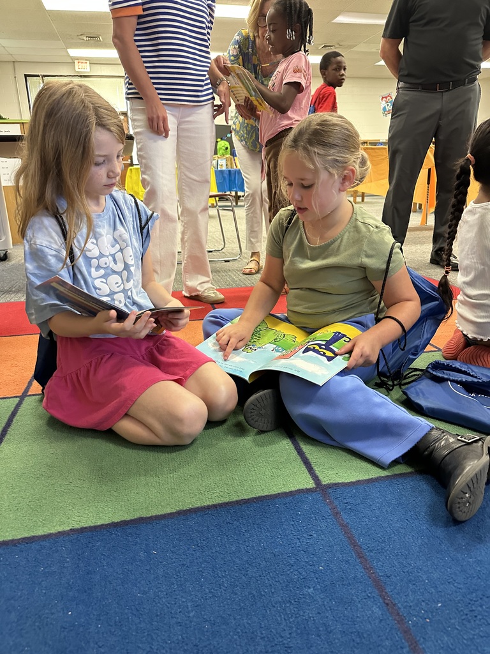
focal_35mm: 24
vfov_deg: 71.6
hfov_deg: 56.8
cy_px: 327
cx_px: 245
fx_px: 453
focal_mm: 6.86
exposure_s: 1/60
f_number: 1.78
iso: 500
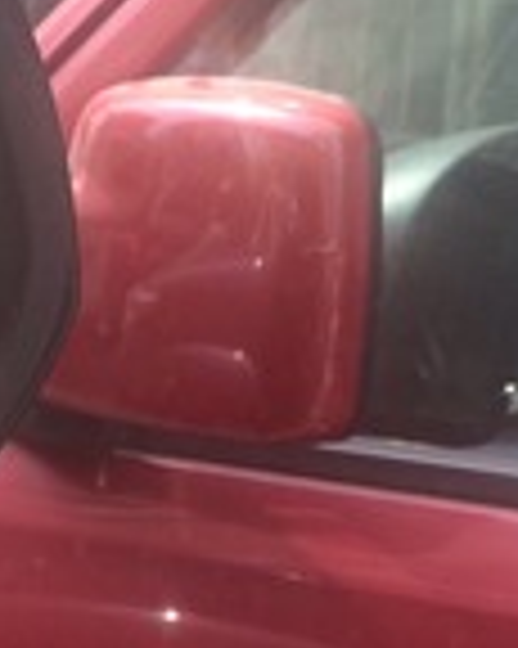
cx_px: -234
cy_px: 738
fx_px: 2417
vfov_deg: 14.9
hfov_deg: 11.8
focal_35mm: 126
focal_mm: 4.15
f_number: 2.2
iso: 32
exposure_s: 1/265
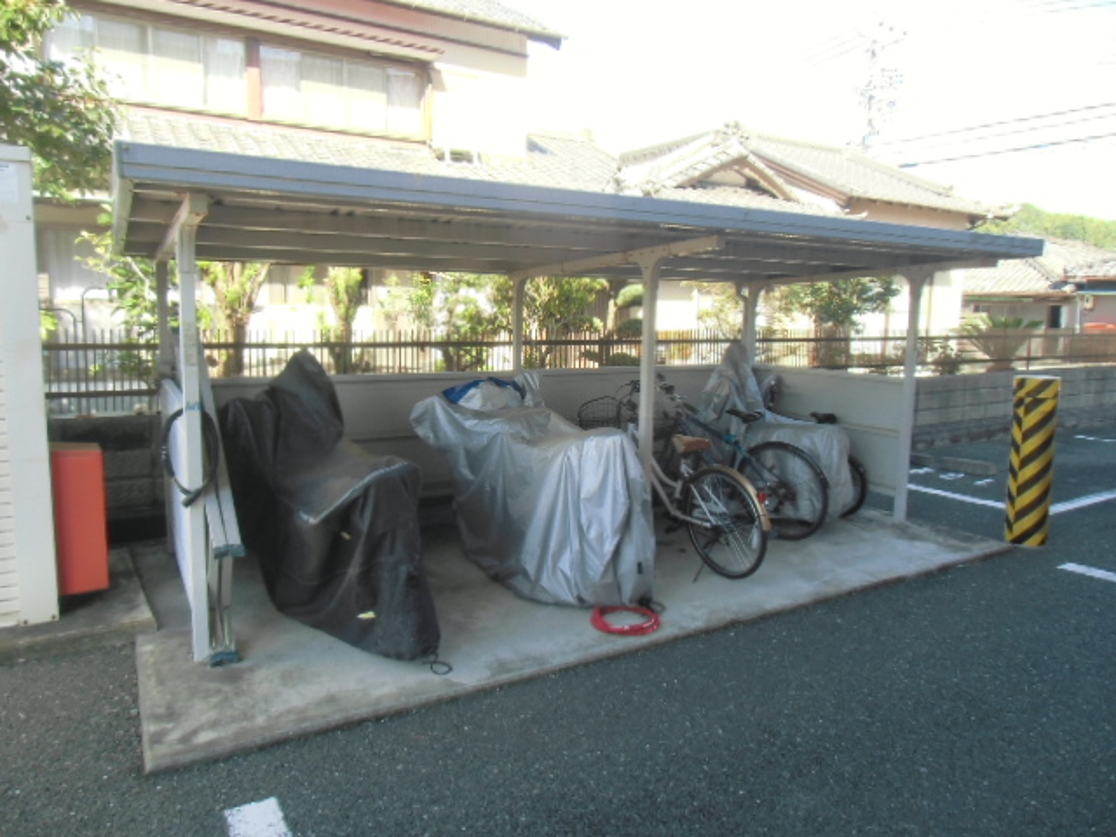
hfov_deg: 71.6
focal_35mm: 24
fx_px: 774
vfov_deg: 56.8
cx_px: 558
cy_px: 418
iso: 64
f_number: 3
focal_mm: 4.24
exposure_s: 1/125
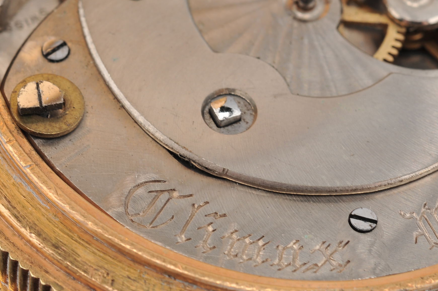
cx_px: 272
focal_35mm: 166
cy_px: 64
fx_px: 2017
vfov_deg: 8.2
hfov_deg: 12.4
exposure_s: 1/200
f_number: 14
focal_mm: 60
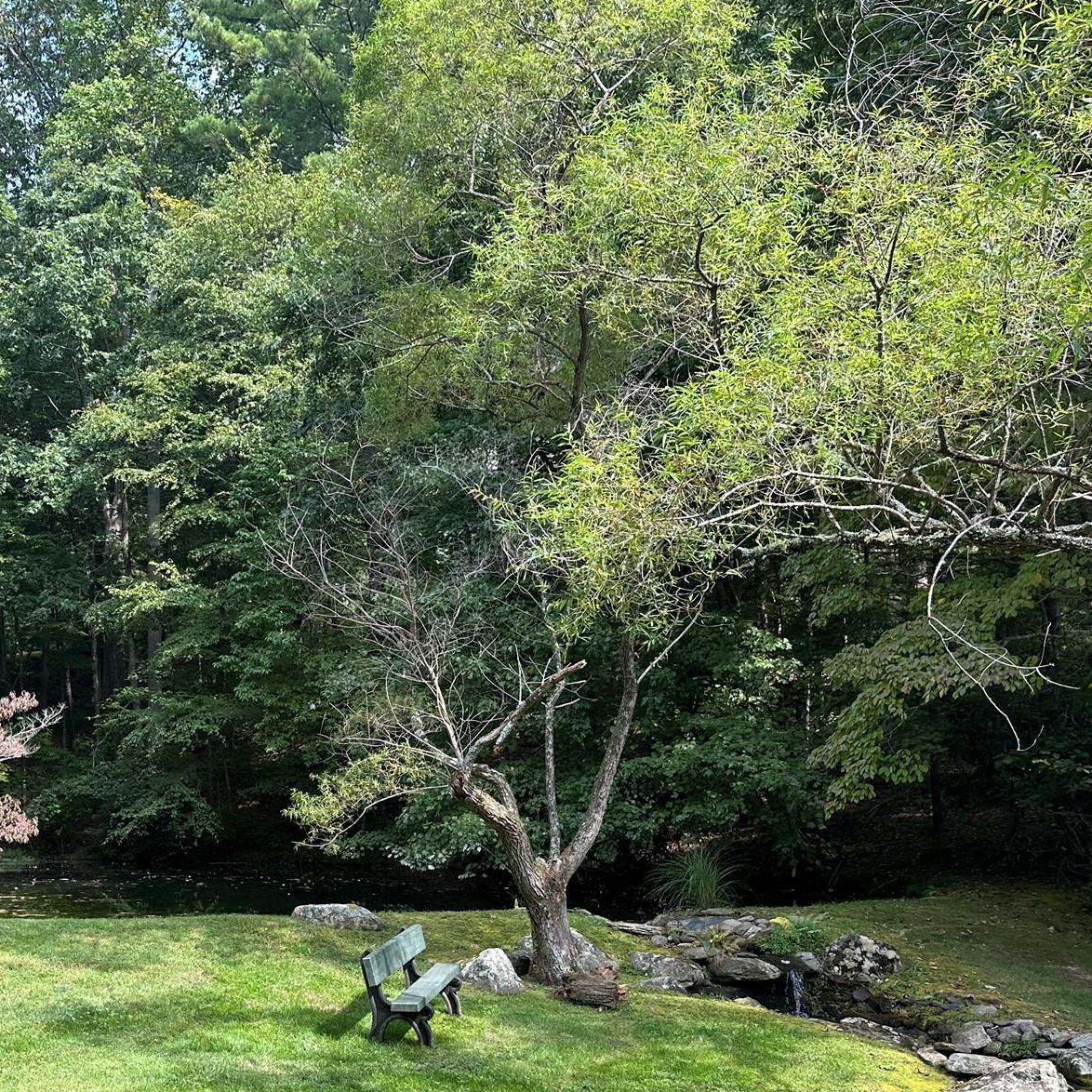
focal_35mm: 37
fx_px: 1321
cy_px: 706
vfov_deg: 44.4
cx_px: 242
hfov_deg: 43.2
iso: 80
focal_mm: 6.86
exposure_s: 1/564
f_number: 1.78
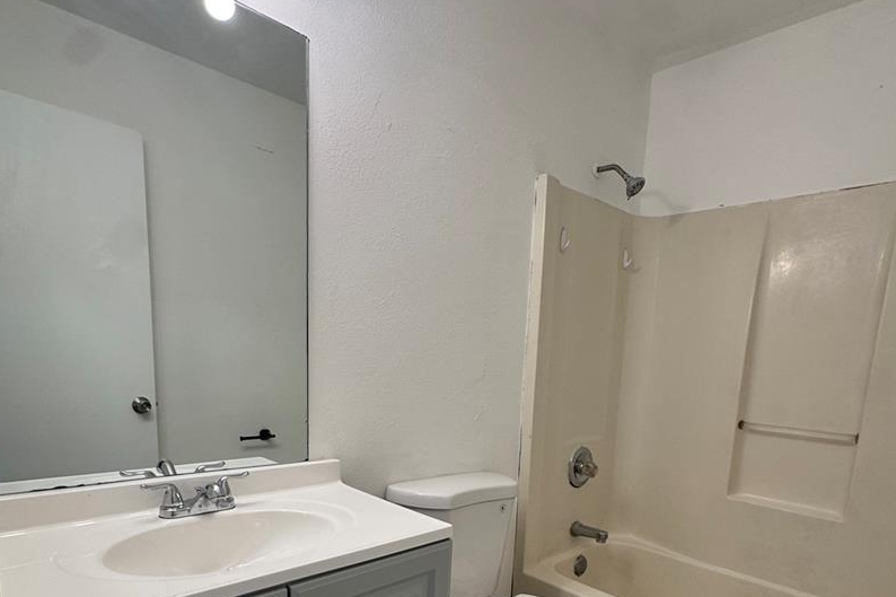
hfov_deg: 78.5
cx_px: 475
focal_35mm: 22
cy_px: 449
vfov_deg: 54.5
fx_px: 547
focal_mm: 2.22
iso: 64
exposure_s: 1/120
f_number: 2.2
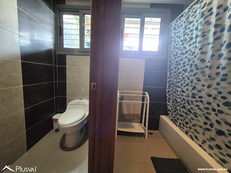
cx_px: 116
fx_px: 87
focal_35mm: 13
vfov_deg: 89.9
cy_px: 86
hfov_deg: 106.2
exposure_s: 1/60
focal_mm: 2.2
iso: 800
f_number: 2.2
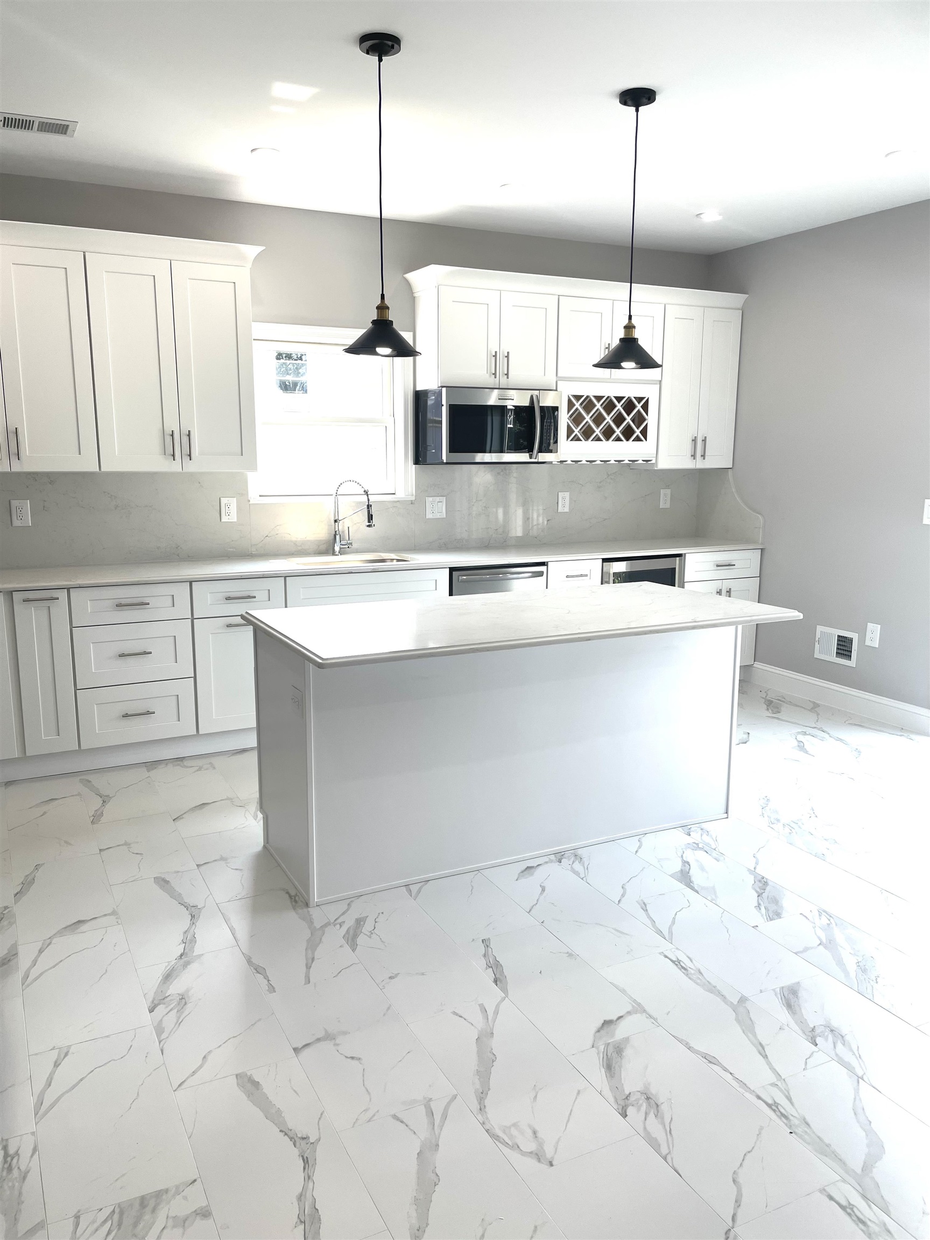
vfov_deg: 67.3
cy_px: 620
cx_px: 465
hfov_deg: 53.1
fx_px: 931
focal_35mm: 26
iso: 32
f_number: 1.6
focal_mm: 4.2
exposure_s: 1/246
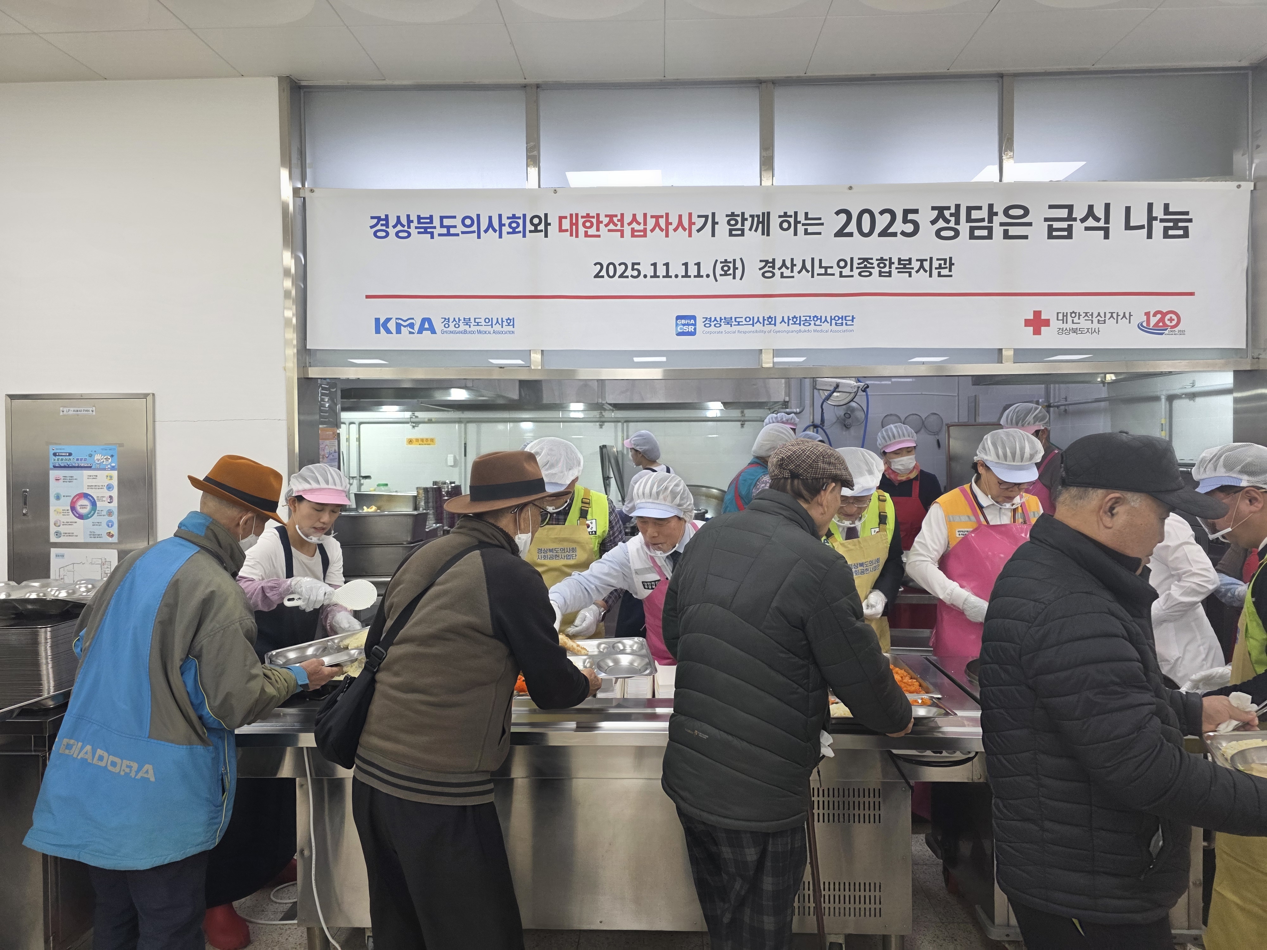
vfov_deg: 58.9
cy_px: 475
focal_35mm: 23
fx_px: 842
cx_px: 634
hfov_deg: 73.9
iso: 100
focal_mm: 6.3
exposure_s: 1/120
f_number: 1.7
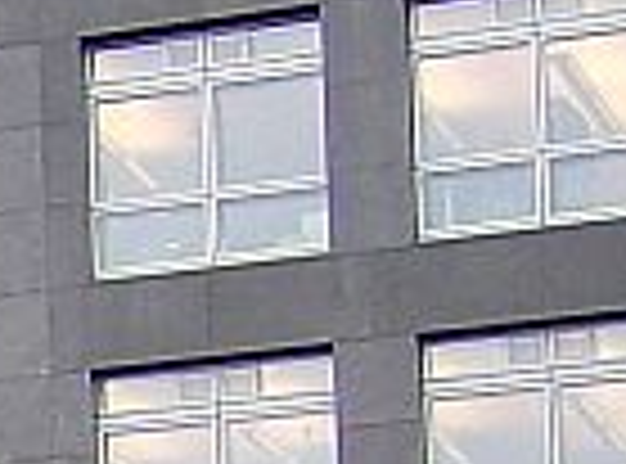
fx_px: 4790
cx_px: -1365
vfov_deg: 5.2
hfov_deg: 6.7
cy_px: 1448
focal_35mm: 266
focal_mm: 6
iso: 100
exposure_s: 1/84.4
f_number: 2.8
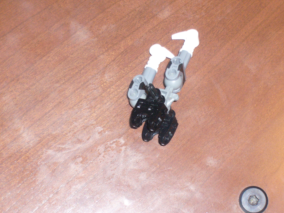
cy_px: 106
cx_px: 142
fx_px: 870
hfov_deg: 18.5
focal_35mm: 106
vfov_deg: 14.0
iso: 400
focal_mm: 17.4
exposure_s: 1/60
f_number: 5
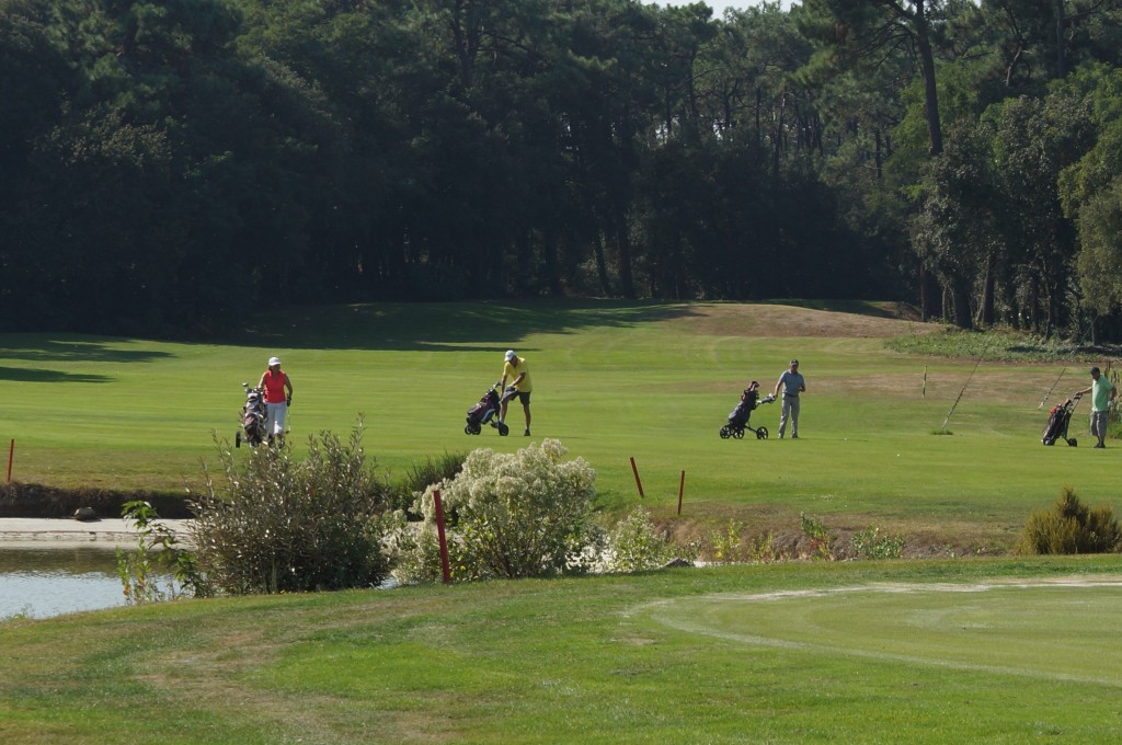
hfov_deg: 11.4
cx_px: 561
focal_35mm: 180
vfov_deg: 7.6
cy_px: 372
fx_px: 5603
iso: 100
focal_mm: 60
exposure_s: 1/320
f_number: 8
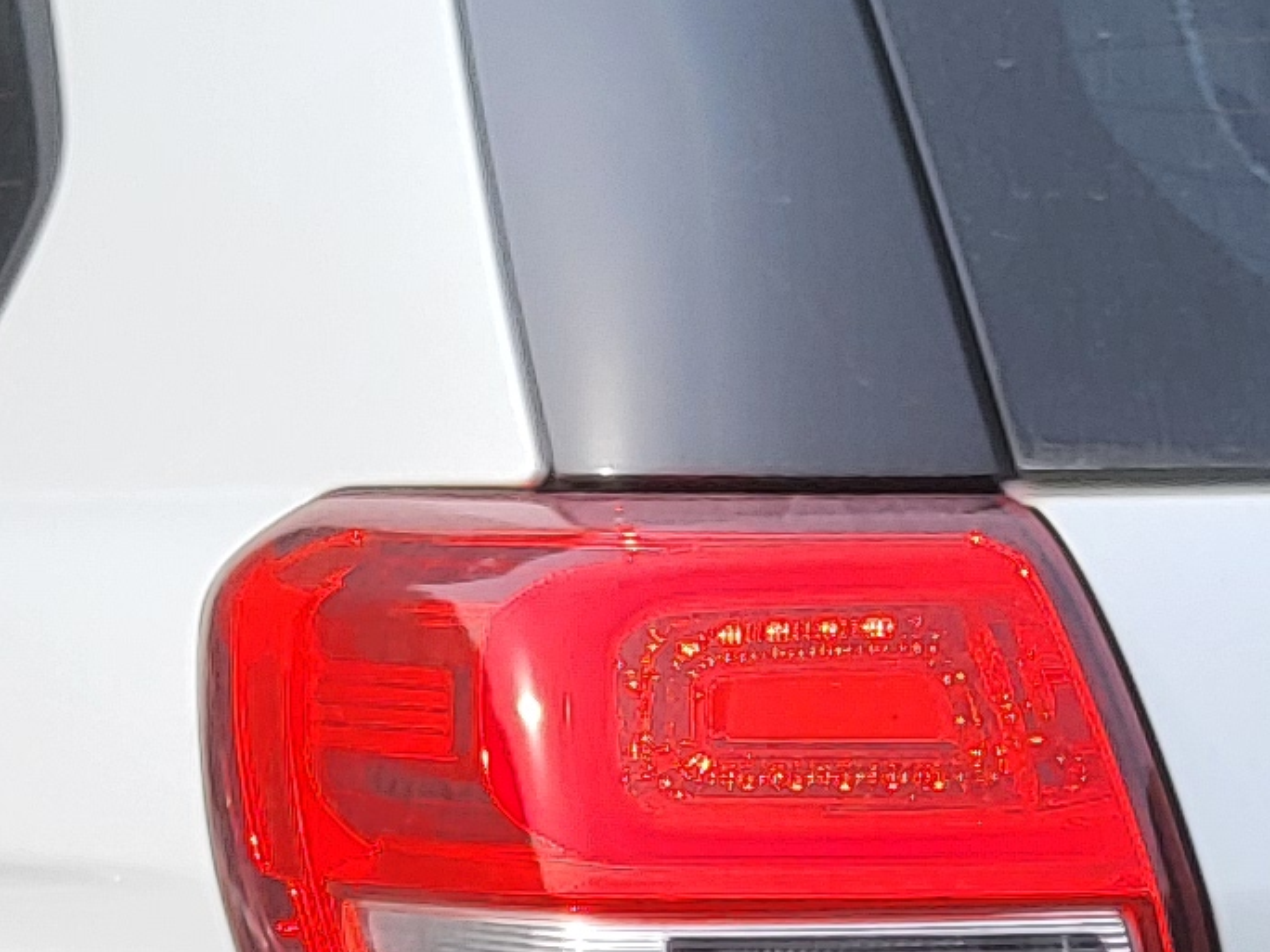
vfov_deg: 9.3
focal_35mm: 155
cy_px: 1527
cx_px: 1216
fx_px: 5687
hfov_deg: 12.6
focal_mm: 3.98
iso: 12
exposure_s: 1/320
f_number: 1.8
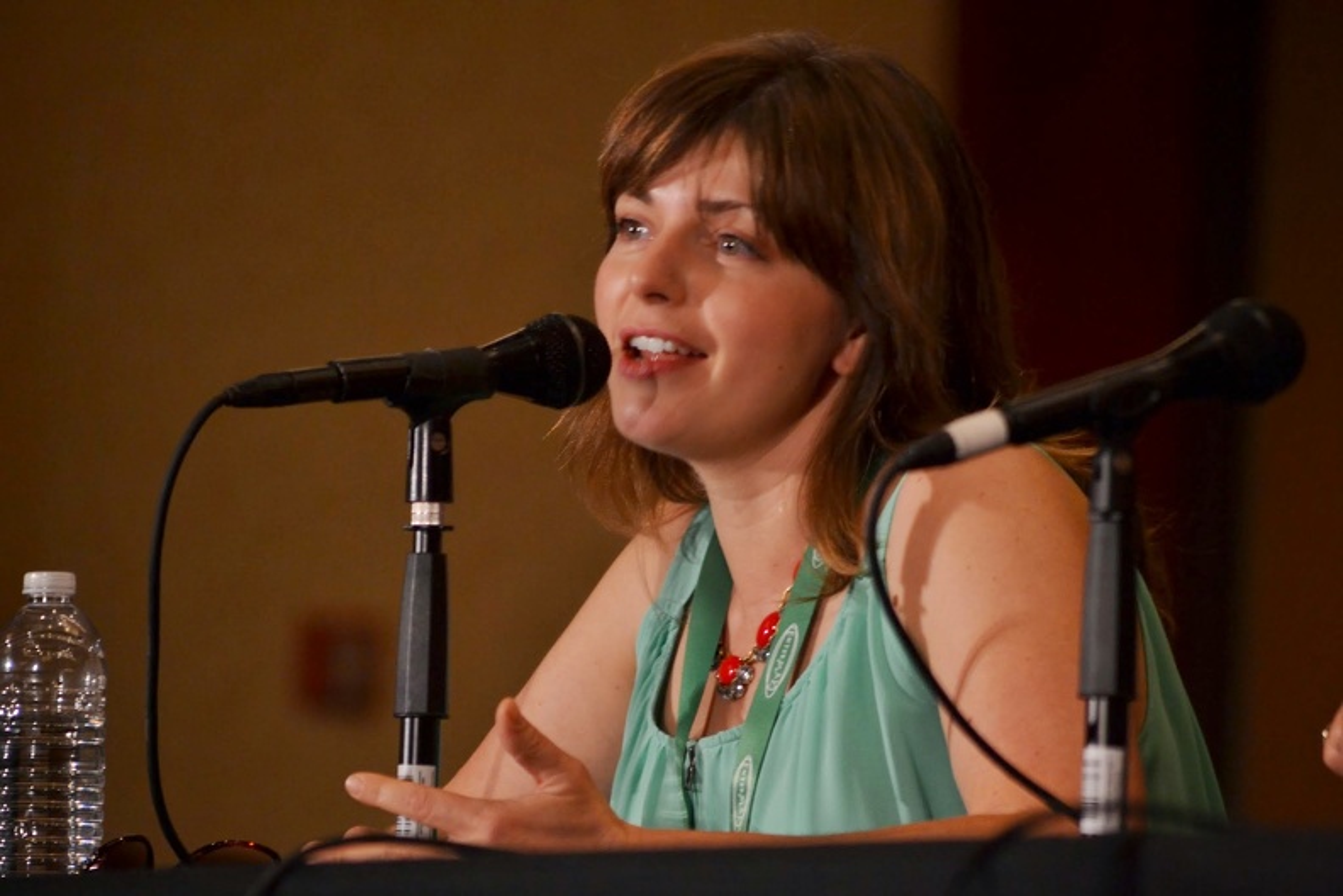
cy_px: 448
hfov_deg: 6.2
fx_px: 12310
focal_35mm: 330
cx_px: 672
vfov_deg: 4.2
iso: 800
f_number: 5.6
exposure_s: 1/80
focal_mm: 220
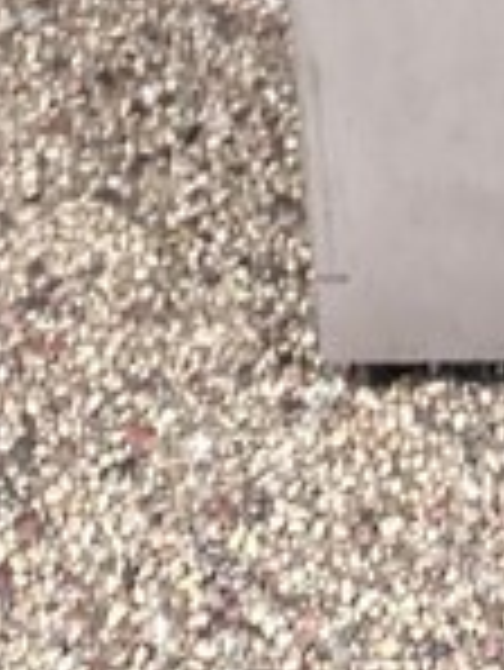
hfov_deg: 11.1
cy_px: -1113
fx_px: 2539
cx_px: 594
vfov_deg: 11.4
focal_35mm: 131
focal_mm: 6.86
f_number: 1.78
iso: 400
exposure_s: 1/60
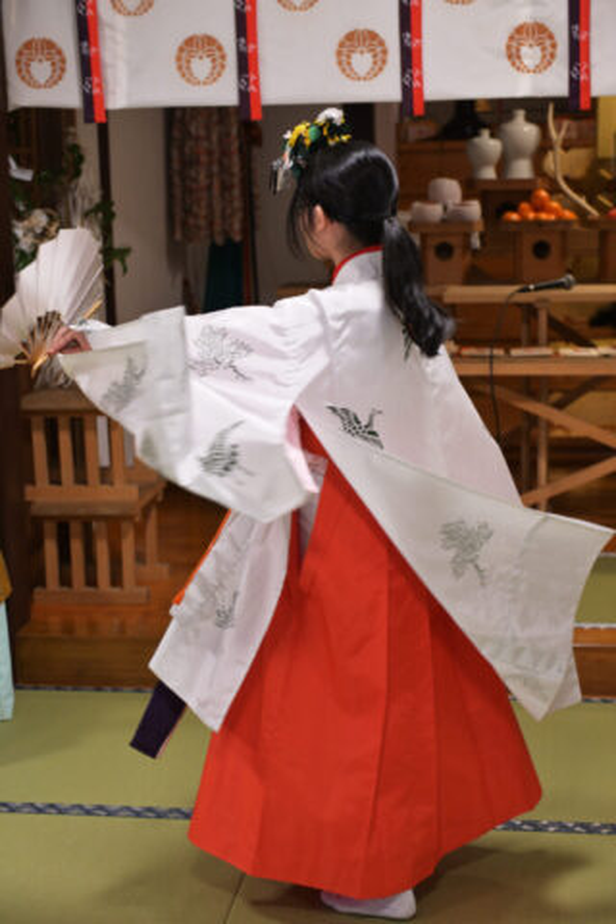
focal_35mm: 70
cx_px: 308
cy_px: 462
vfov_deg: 28.8
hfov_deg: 19.5
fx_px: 1797
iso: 1600
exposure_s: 1/200
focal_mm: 70
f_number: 4
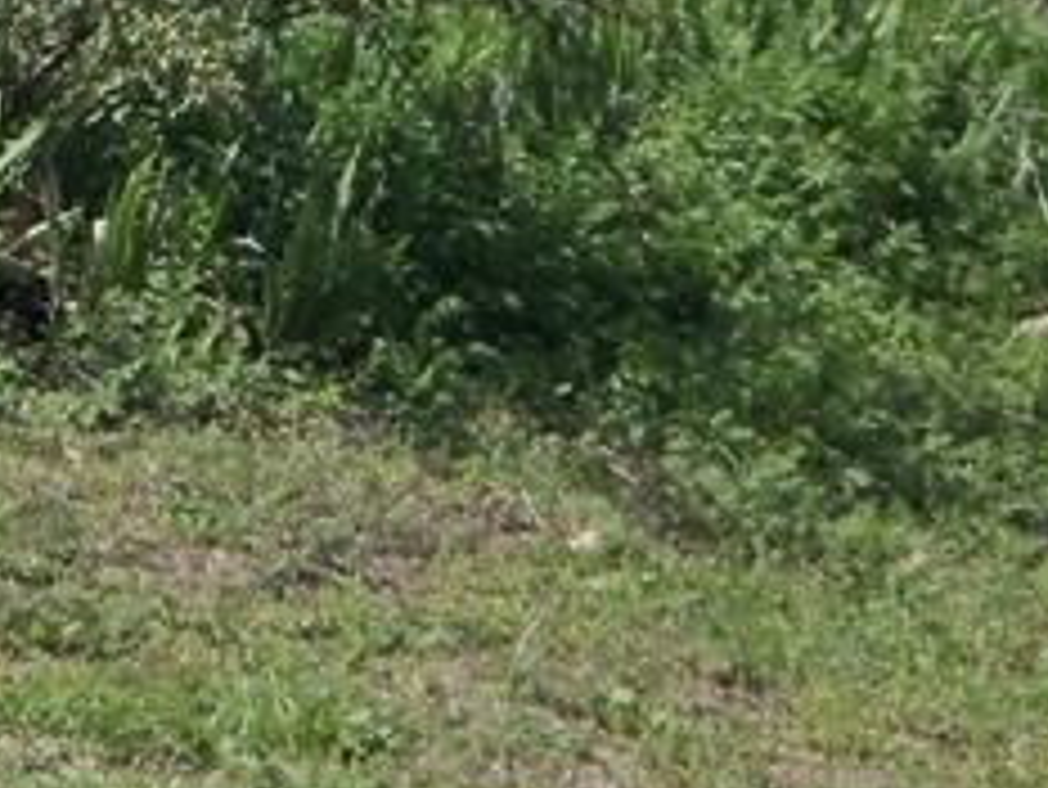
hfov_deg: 4.5
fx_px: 13449
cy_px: -815
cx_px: 103
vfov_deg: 3.3
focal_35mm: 444
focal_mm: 17.9
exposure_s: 1/320
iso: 64
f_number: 5.3
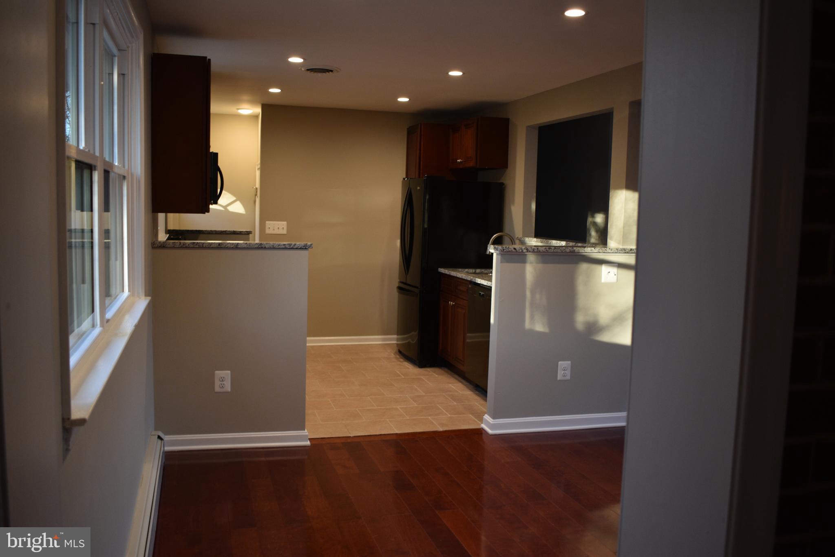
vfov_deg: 41.7
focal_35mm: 32
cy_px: 278
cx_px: 418
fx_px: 731
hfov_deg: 59.5
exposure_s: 1/60
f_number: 4
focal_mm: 21
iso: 400
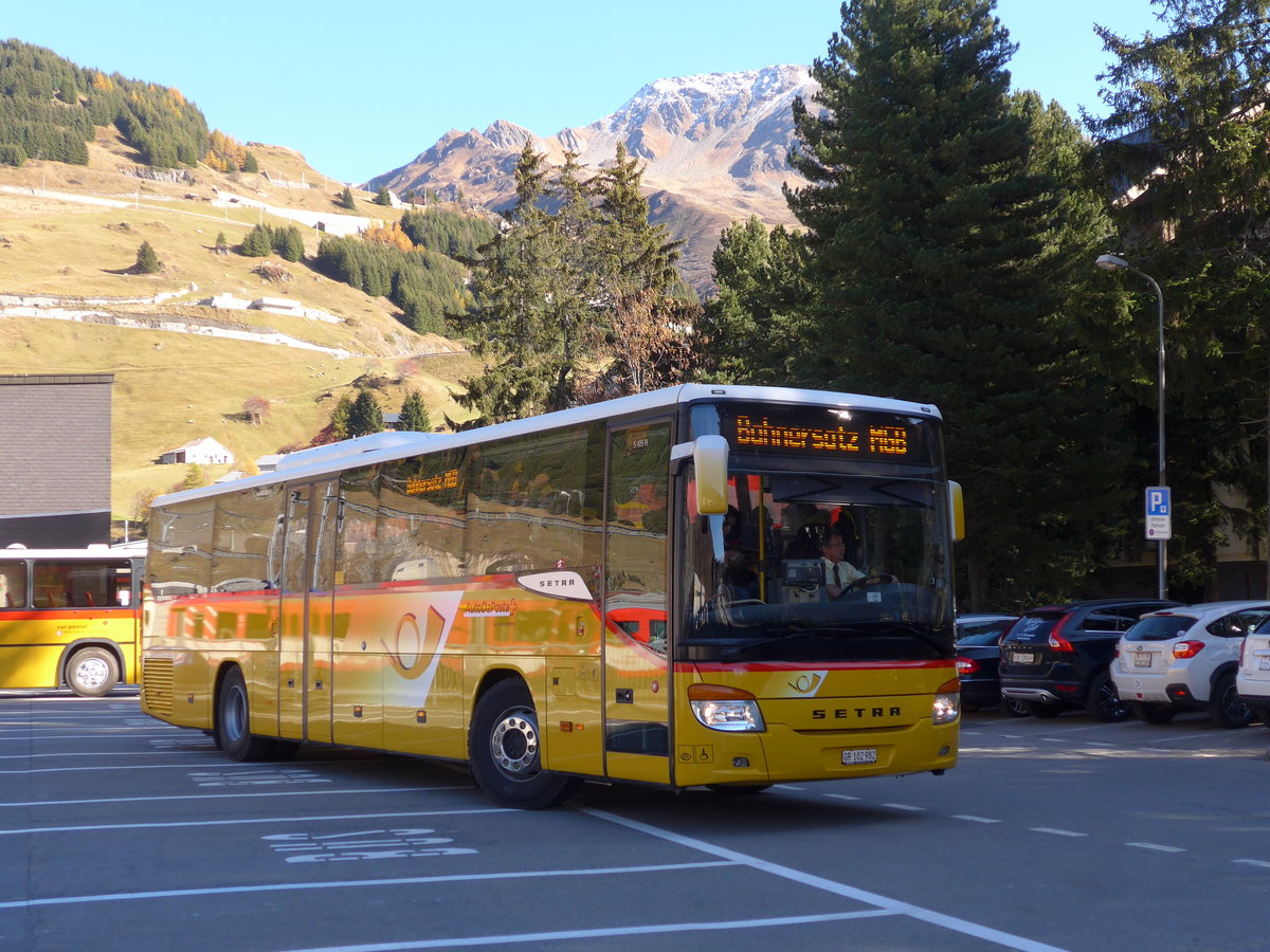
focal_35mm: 49
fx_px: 1798
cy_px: 476
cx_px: 635
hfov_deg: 38.9
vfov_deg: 29.7
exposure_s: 1/250
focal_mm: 10.1
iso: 100
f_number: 3.2
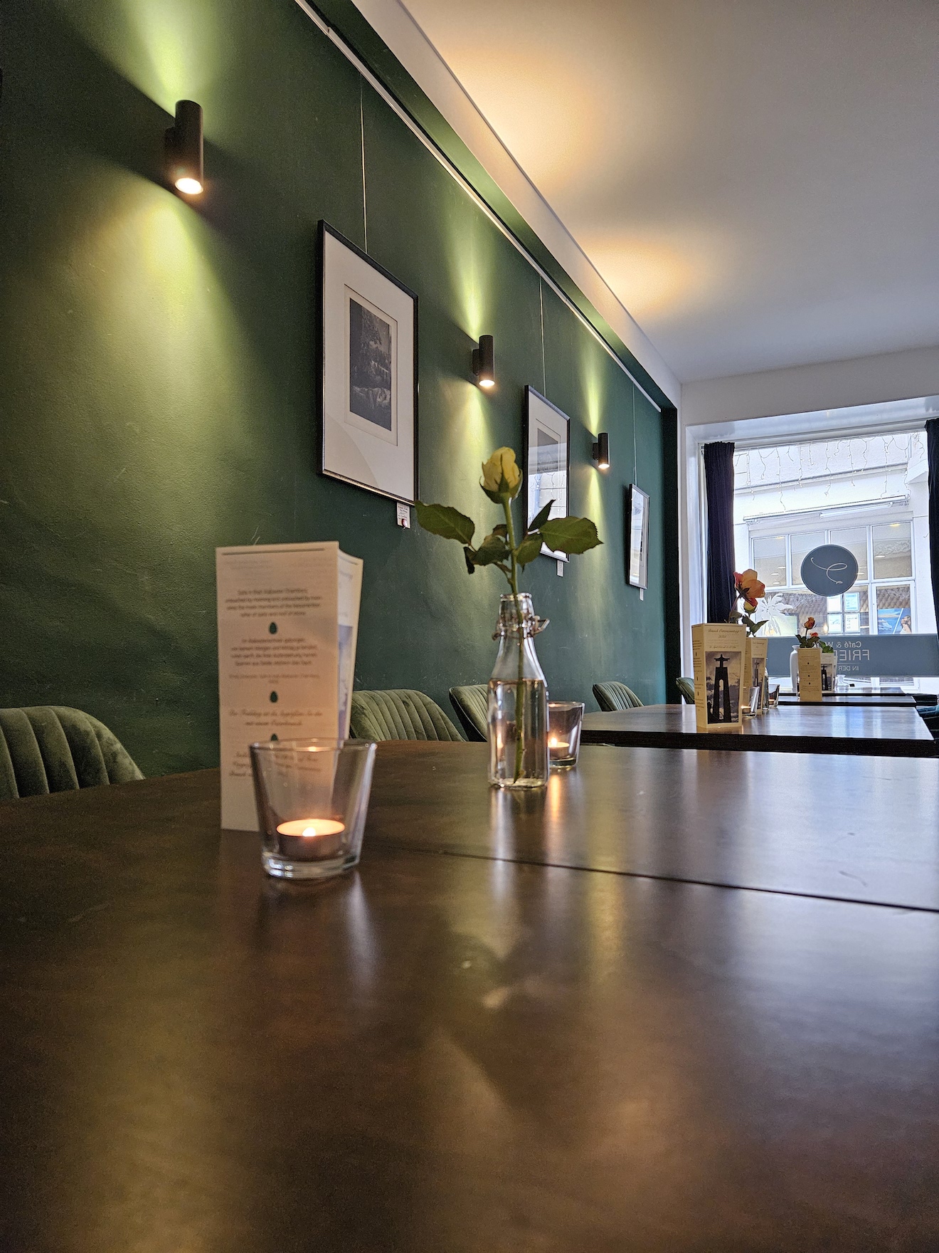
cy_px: 626
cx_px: 470
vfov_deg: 73.9
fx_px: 832
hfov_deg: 58.9
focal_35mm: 23
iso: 800
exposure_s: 1/100
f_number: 1.8
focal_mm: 5.4
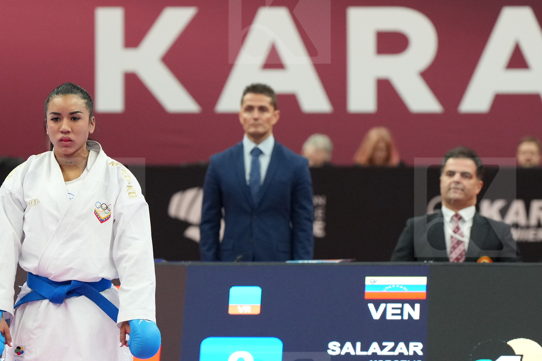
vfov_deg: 5.0
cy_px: 208
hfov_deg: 7.5
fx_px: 4140
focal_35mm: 275
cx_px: 280
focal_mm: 133
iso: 2500
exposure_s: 1/1000
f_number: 2.8
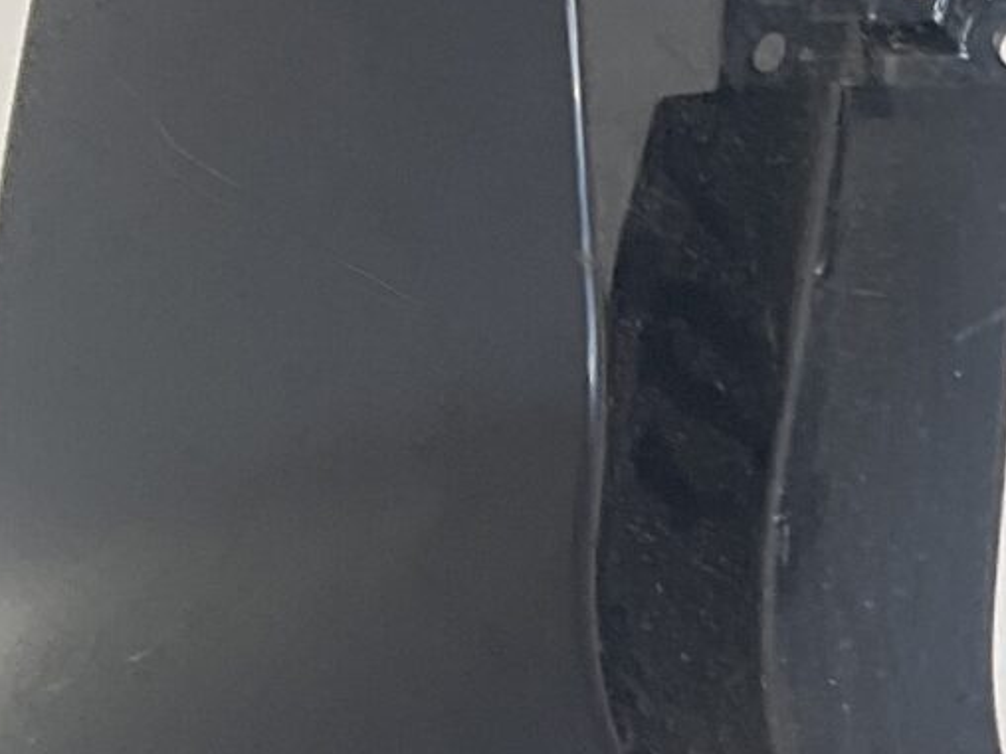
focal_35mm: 146
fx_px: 4243
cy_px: 1213
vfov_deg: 9.8
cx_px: 1901
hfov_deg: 12.2
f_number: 1.8
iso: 16
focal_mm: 3
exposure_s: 1/123
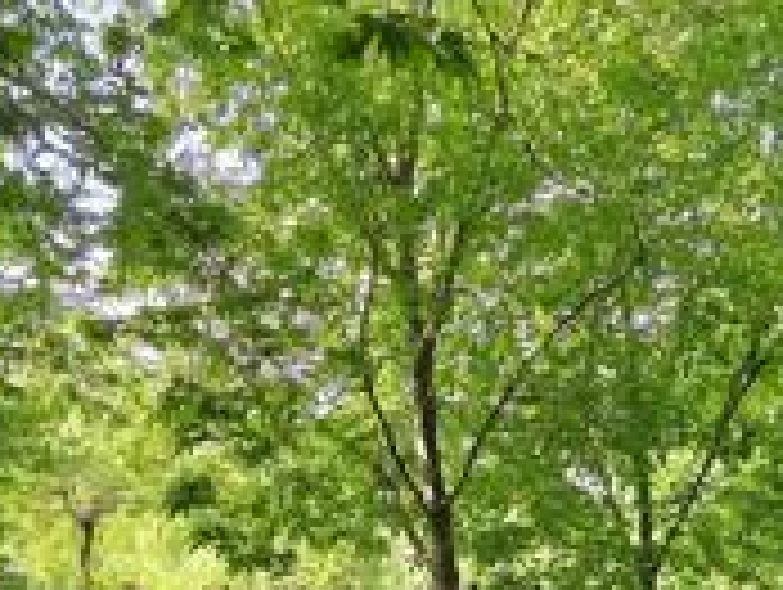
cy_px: 838
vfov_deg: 18.5
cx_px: 441
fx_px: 1631
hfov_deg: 27.0
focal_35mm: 72
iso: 100
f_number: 1.6
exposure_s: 1/120
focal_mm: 6.57
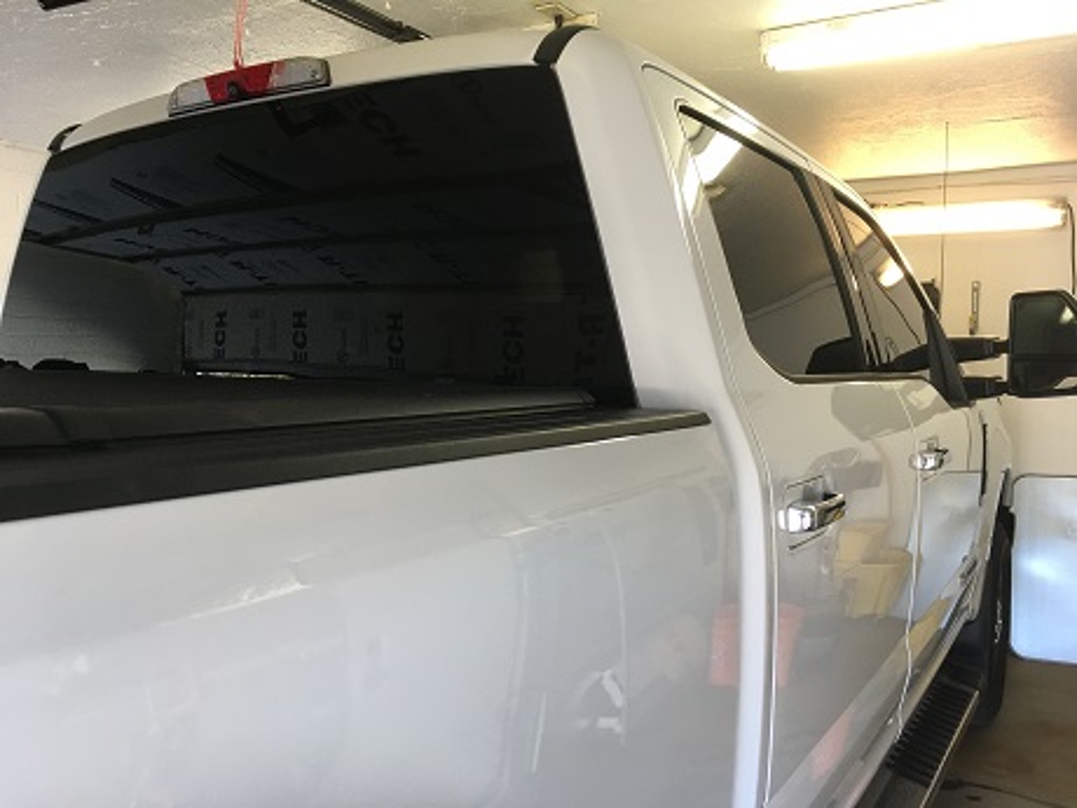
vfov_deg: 48.2
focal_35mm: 29
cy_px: 404
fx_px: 902
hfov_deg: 61.7
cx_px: 538
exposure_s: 1/30
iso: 40
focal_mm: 4.15
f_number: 2.2
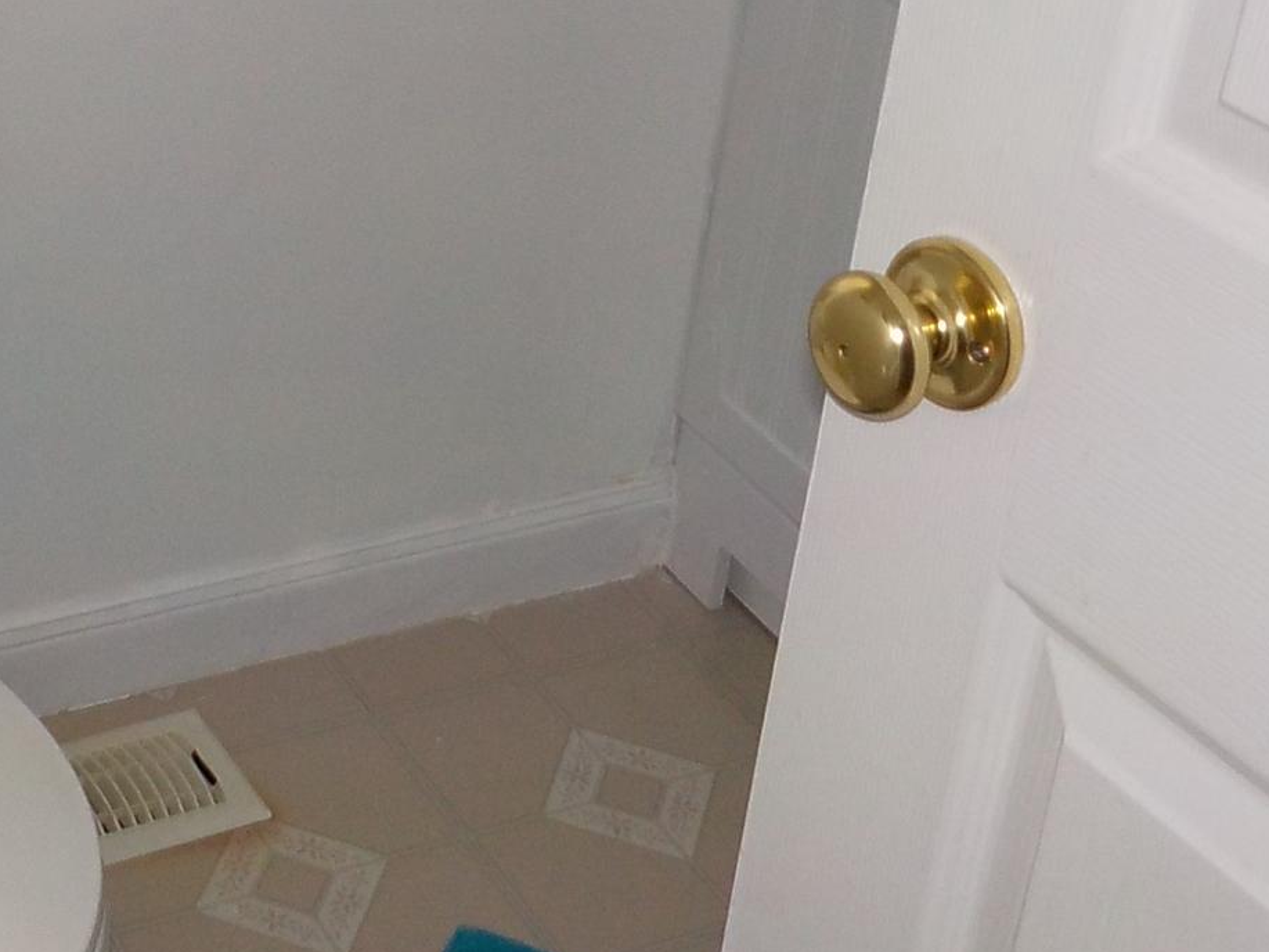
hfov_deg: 27.8
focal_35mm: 67
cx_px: 102
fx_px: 2456
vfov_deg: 21.1
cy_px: -26
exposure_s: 1/30
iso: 200
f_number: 3.3
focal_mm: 4.1
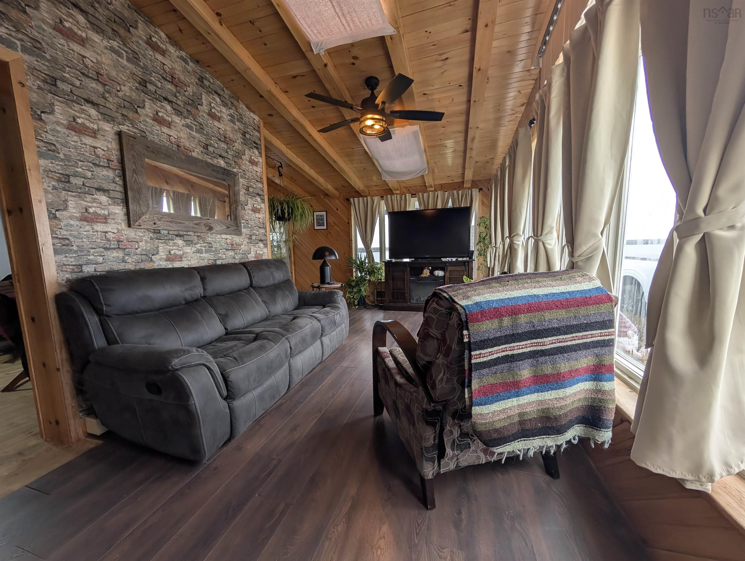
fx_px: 259
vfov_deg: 94.6
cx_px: 372
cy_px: 280
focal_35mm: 12
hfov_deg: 110.5
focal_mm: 2.02
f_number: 1.7
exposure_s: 1/120
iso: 64
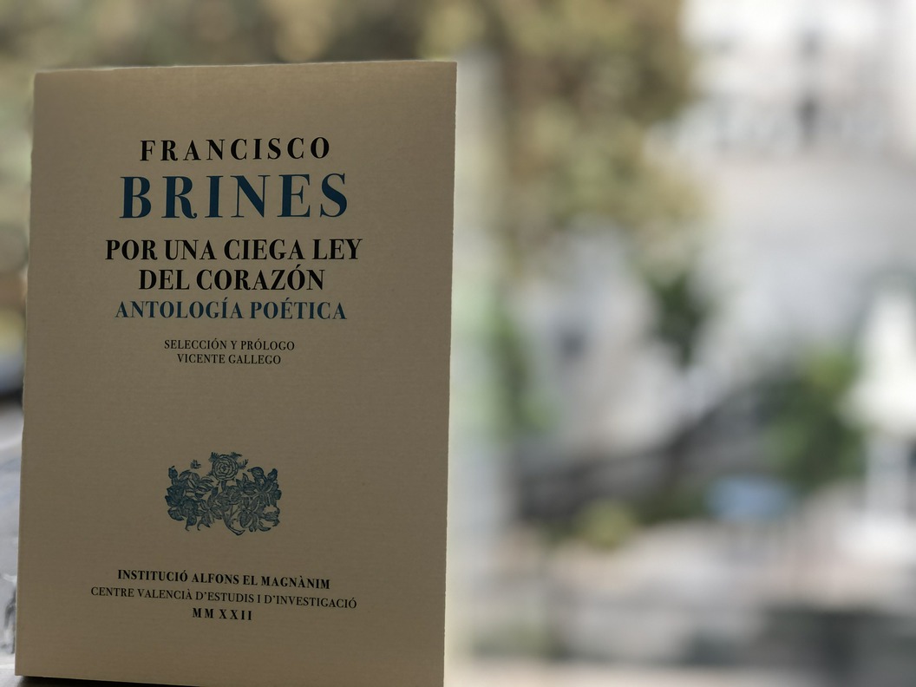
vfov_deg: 25.7
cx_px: 458
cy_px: 344
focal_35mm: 57
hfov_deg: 33.8
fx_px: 1508
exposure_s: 1/33
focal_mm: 6.6
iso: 20
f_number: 2.8
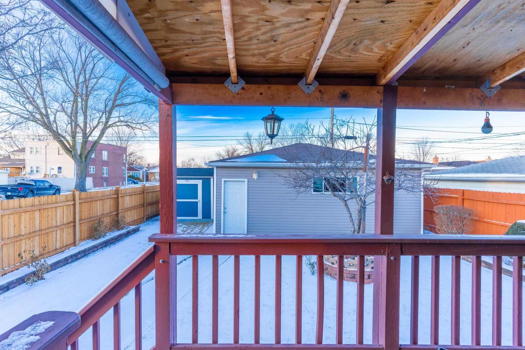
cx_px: 262
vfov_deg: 70.4
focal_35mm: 17
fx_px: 248
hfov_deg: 93.3
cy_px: 175
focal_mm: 17
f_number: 8
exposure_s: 1/320
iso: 160
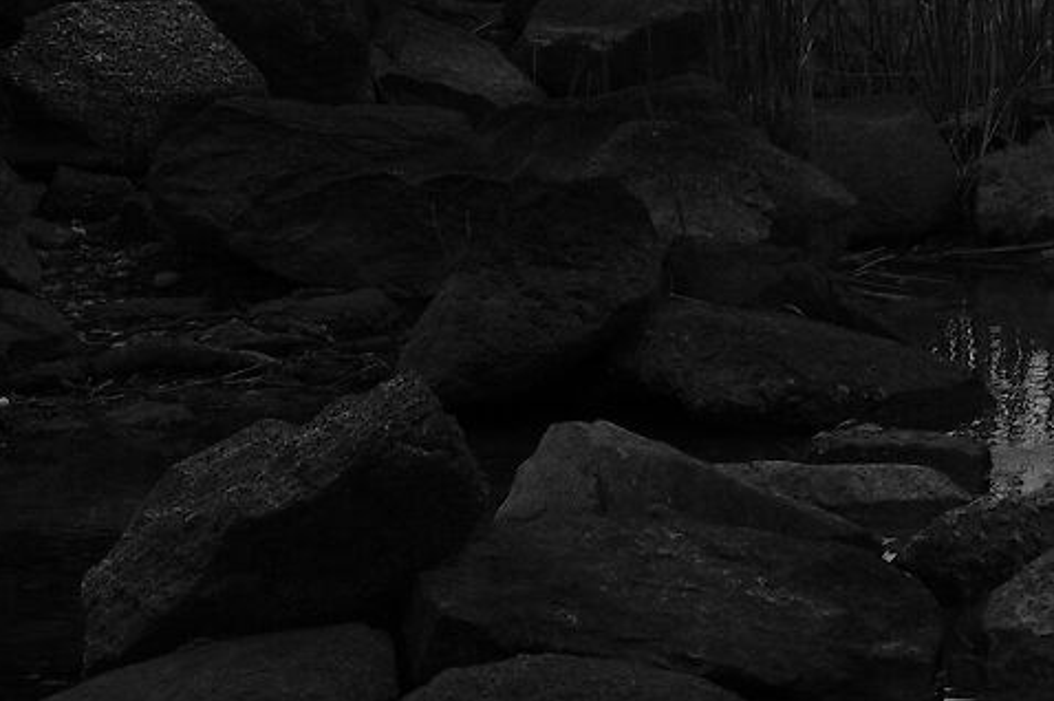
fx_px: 5881
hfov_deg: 10.0
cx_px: 1358
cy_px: -778
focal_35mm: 201
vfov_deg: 6.6
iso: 100
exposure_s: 1/100
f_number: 11
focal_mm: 26.5
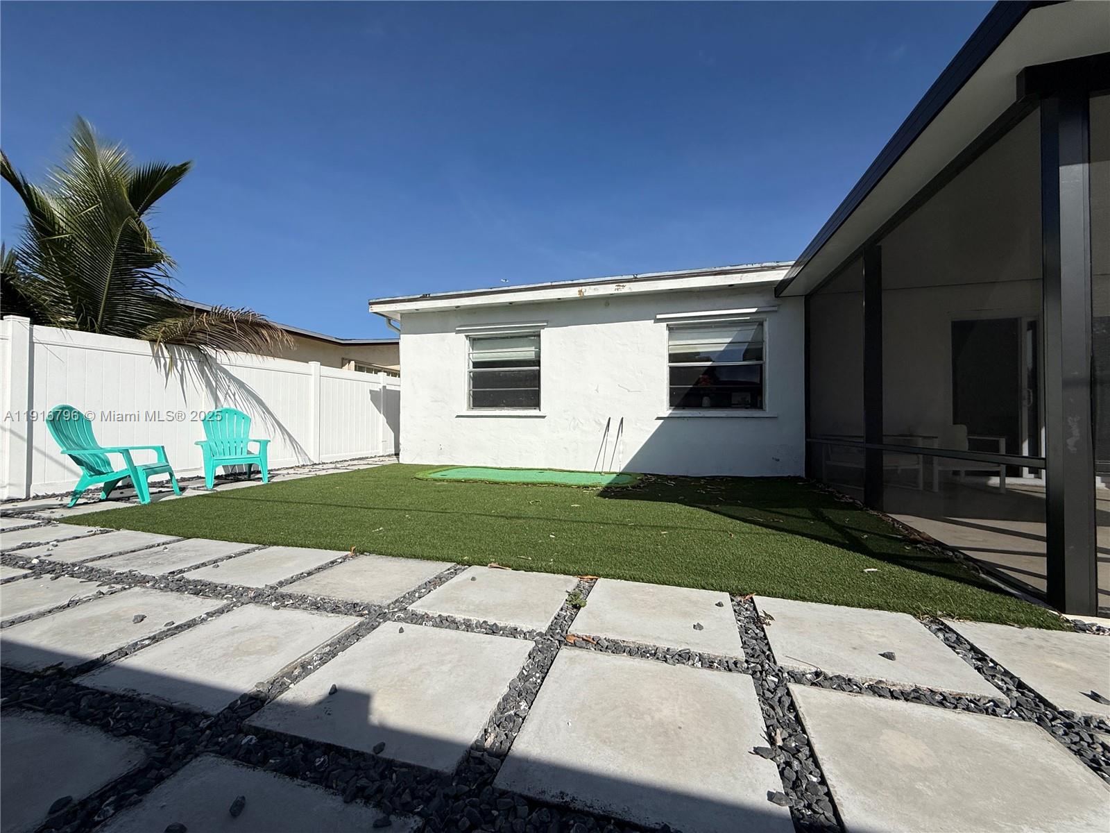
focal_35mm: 14
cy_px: 416
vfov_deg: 85.7
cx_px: 555
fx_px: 449
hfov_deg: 102.1
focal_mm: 2.22
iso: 50
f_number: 2.2
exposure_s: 1/6173
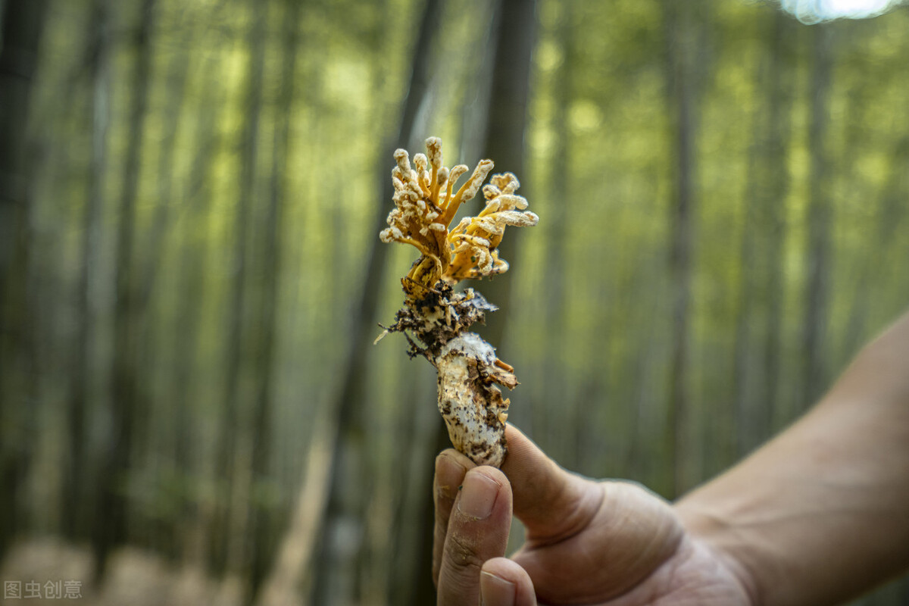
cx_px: 454
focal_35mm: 35
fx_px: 884
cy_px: 303
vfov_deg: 37.9
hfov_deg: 54.4
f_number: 4
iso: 800
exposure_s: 1/50
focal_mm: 35
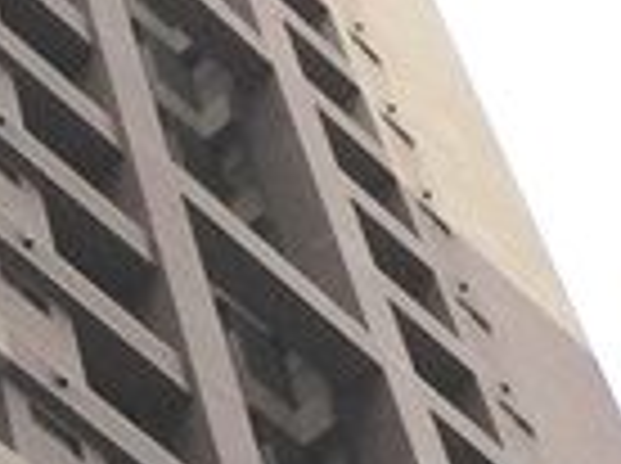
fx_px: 2991
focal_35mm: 167
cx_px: -742
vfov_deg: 8.5
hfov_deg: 10.6
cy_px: 883
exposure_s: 1/1000
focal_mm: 4.3
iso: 100
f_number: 3.3
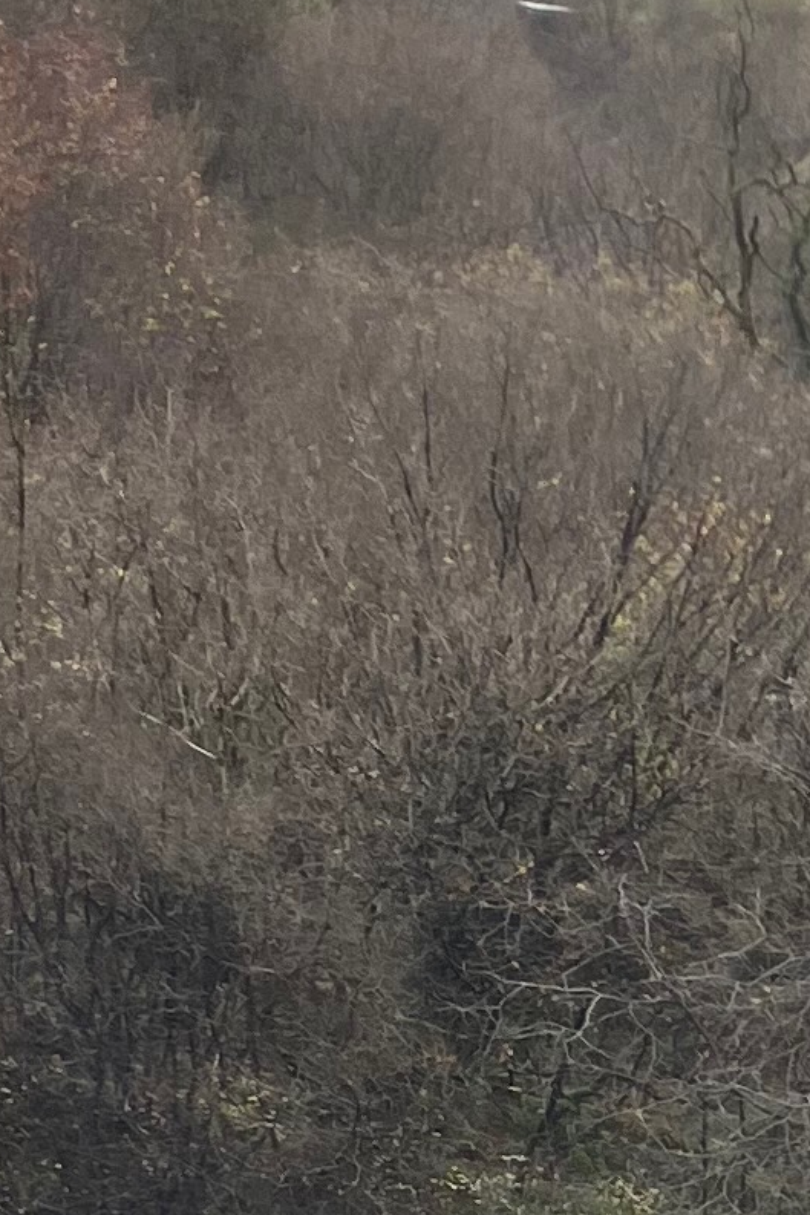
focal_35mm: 148
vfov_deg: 13.3
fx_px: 4992
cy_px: 1667
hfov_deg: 8.8
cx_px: 1634
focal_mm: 3.99
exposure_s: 1/838
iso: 32
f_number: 1.8
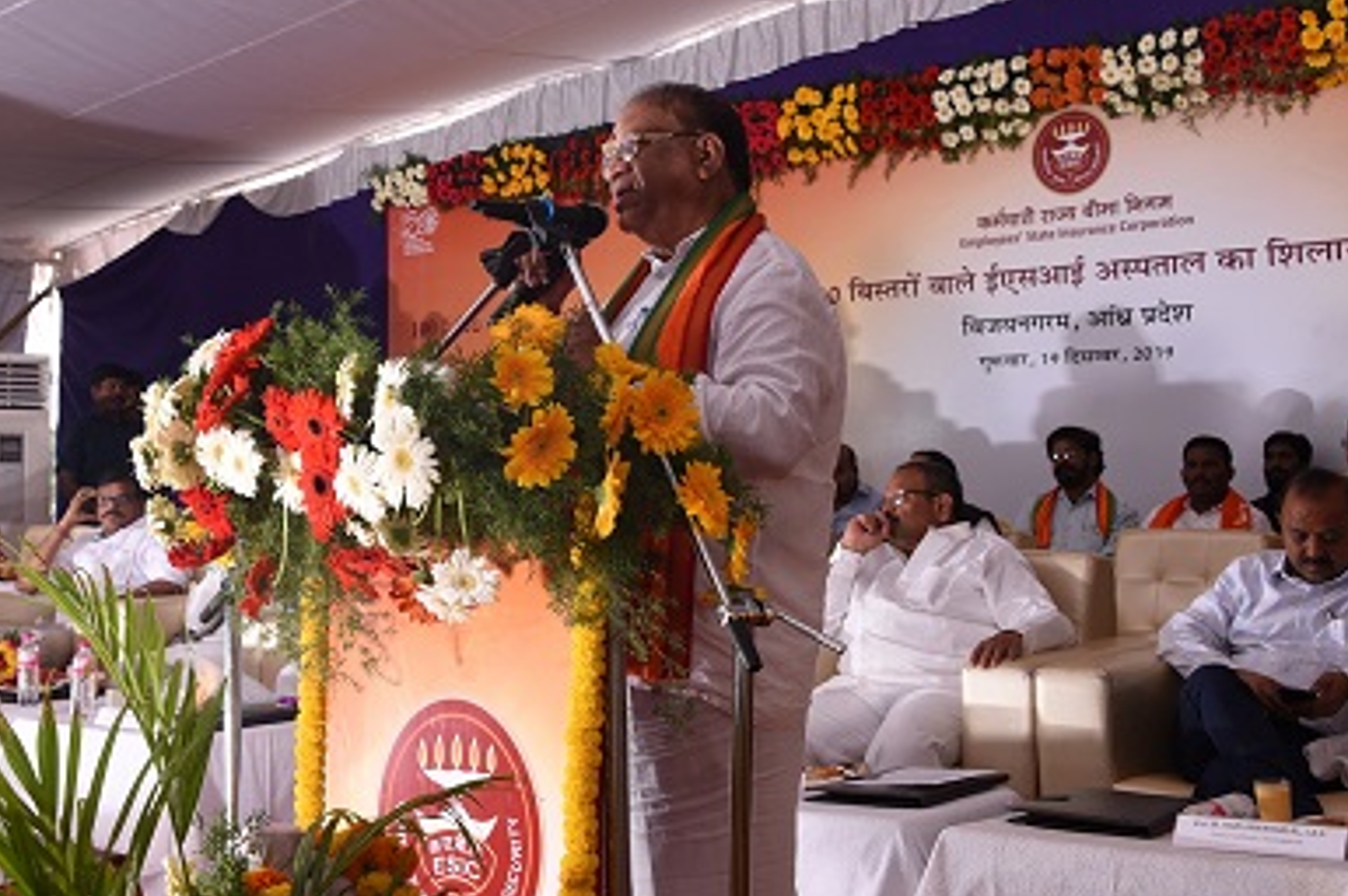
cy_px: 362
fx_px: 1945
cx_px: 567
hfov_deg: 38.1
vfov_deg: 25.9
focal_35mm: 52
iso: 320
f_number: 10
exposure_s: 1/125
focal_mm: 40
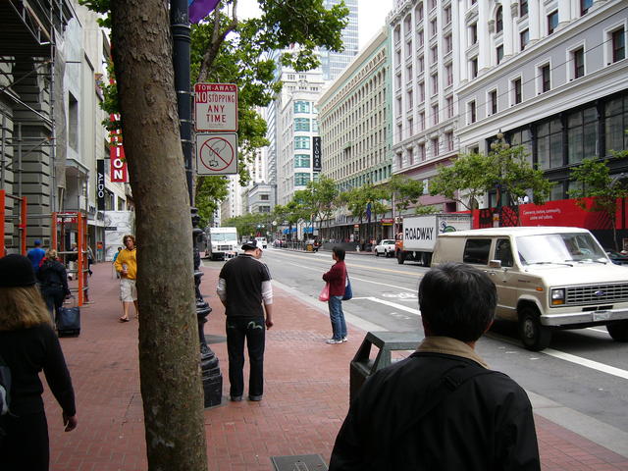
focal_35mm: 35
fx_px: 635
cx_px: 314
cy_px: 236
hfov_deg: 52.6
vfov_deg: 40.7
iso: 50
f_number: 2.8
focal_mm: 5.8
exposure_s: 1/320
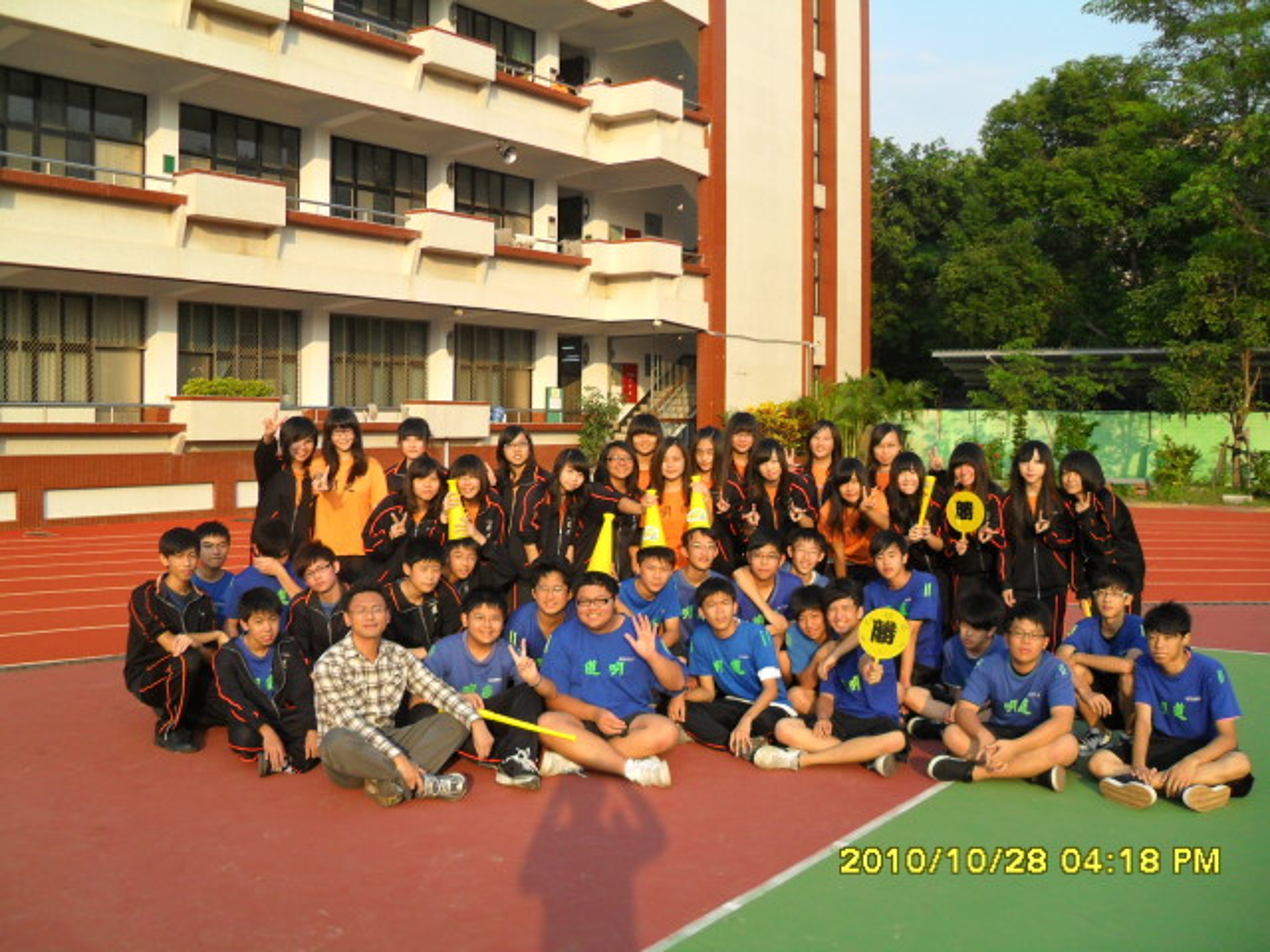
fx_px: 1284
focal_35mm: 35
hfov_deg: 52.6
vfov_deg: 40.7
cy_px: 476
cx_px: 635
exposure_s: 1/60
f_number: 8.9
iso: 100
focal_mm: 6.2
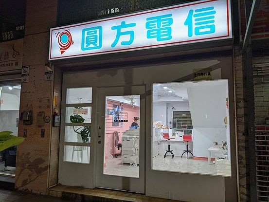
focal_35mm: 27
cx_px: 134
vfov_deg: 51.4
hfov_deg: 65.3
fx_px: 210
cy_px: 101
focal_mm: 4.38
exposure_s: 1/120
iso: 104
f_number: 1.73
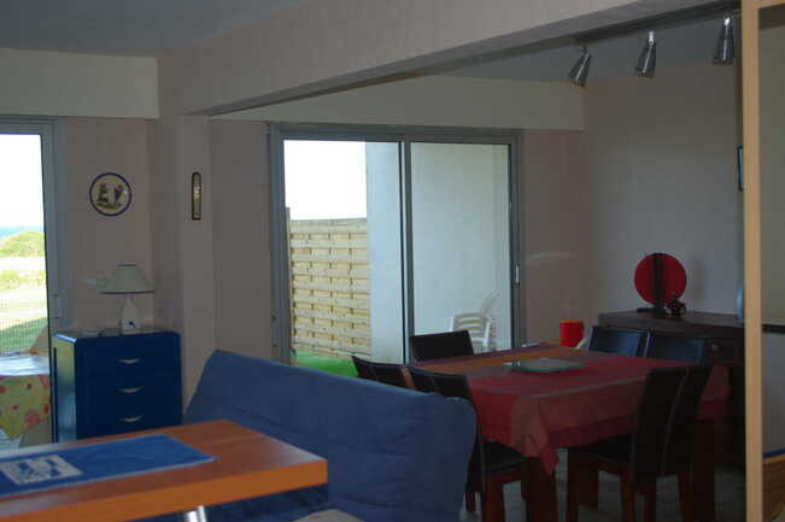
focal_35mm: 46
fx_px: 1002
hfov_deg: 42.8
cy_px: 261
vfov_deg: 29.2
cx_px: 392
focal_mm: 30.63
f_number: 4
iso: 100
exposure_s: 1/45
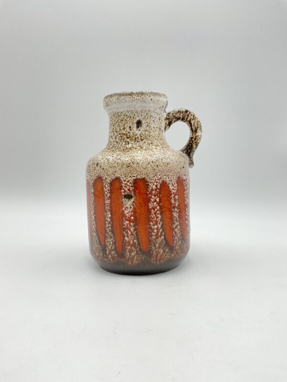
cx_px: 144
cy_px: 191
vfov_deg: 61.7
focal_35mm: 29
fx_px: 321
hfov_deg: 48.2
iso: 20
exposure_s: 1/120
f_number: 1.8
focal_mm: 3
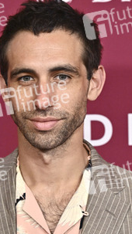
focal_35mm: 192
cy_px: 137
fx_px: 1197
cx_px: 52
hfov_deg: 6.3
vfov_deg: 11.2
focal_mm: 139
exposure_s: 1/320
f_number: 5.6
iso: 3200
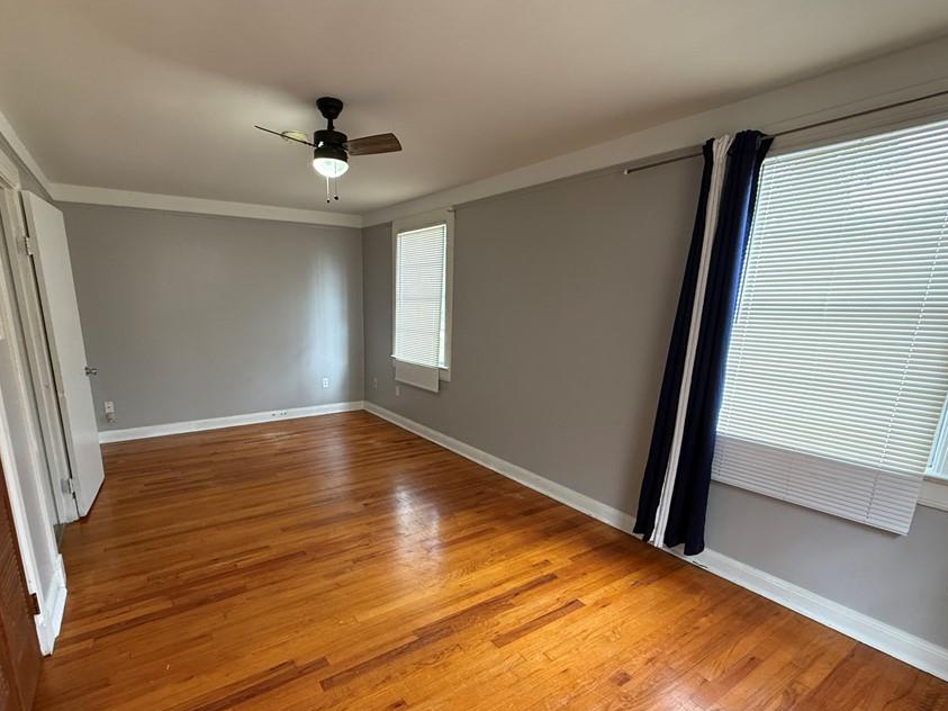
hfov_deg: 90.7
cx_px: 423
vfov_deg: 74.3
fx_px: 465
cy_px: 408
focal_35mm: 17
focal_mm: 2.22
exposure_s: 1/60
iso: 400
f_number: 2.2
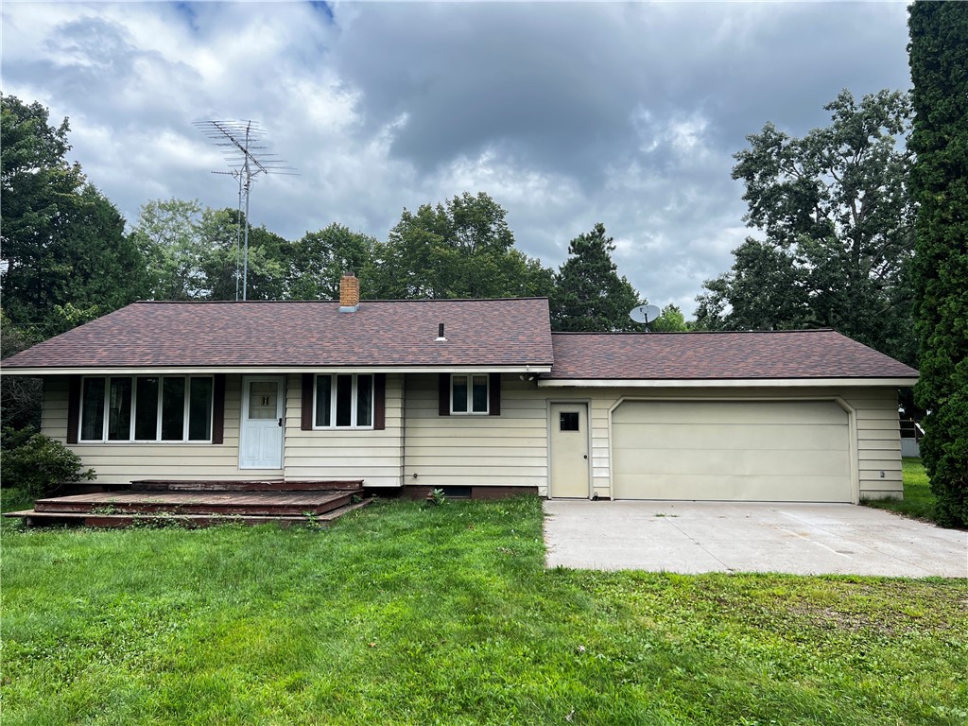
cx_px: 484
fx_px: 727
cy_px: 363
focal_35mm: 26
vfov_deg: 53.1
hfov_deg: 67.3
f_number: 1.5
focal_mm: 5.7
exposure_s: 1/1171
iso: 50
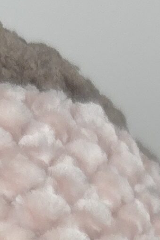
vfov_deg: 8.9
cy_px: 722
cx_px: 263
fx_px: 1258
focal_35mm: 189
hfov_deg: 7.1
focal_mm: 6.3
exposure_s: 1/50
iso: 200
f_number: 1.7
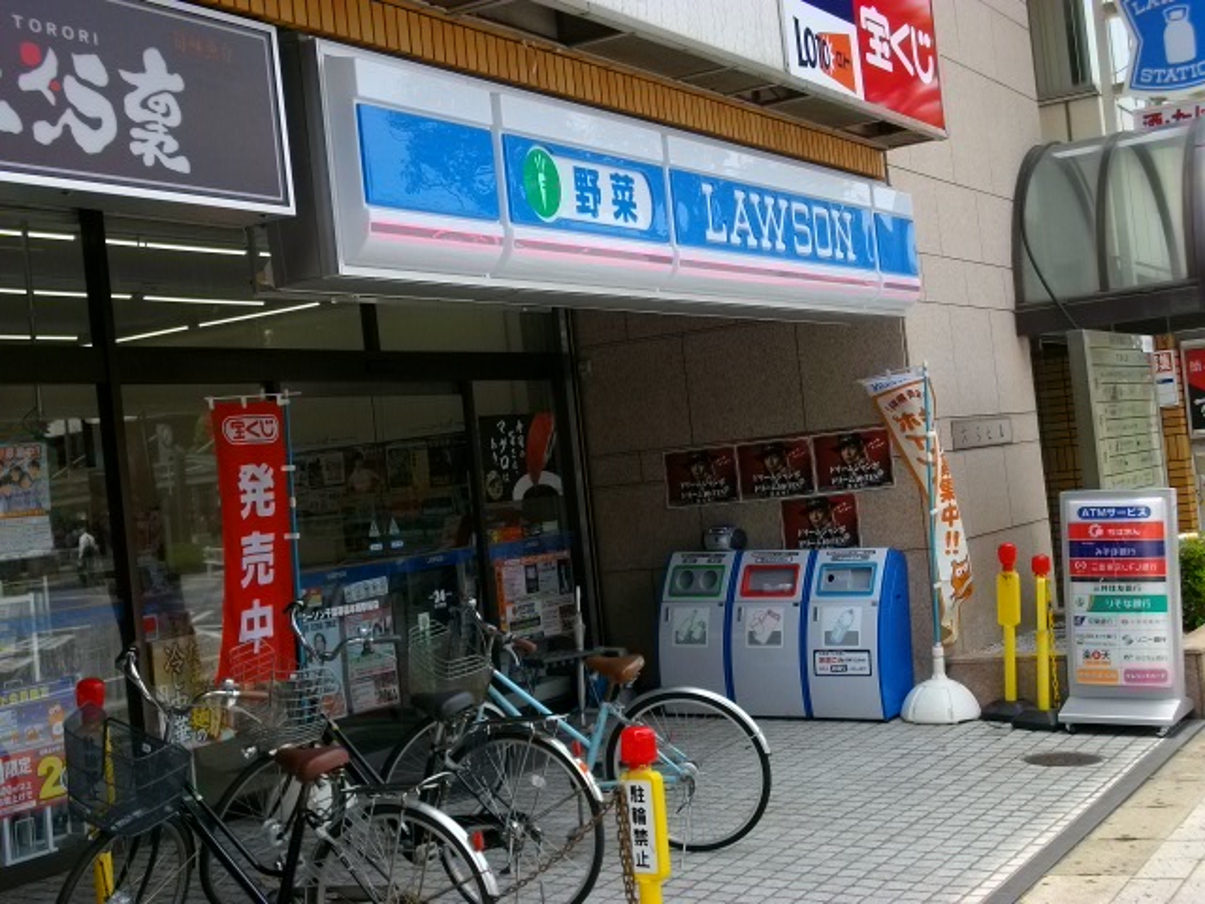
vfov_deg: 29.1
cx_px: 602
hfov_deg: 38.2
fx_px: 1741
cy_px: 452
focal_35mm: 50
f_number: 3.6
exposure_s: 1/255
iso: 80
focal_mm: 8.8
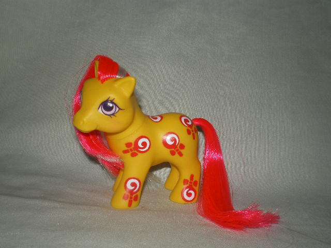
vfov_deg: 37.7
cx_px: 166
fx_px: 363
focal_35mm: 38
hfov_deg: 49.0
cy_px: 124
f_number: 4.6
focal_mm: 6.3
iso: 64
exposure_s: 1/30
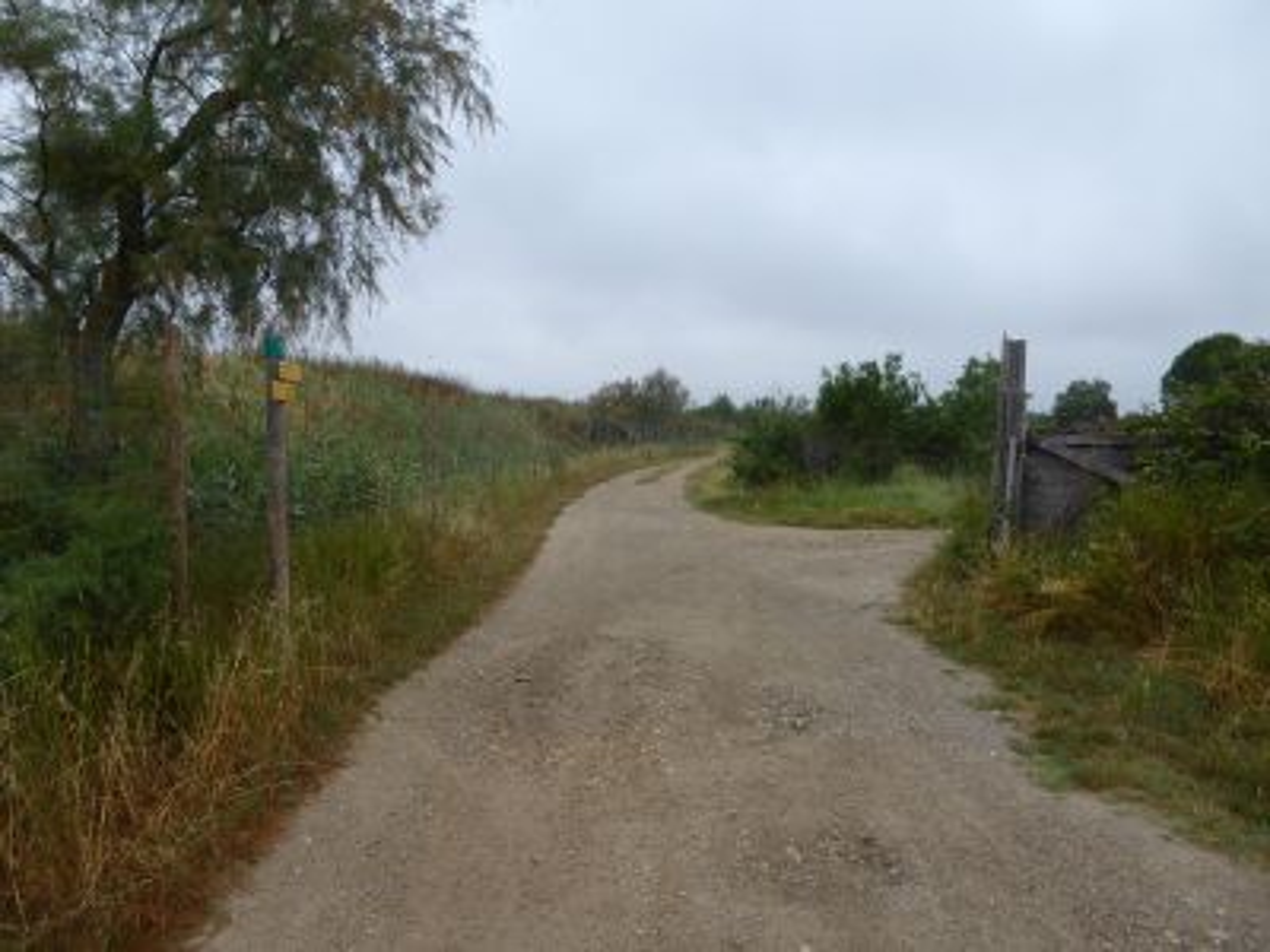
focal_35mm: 25
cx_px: 635
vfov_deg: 54.9
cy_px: 476
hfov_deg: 69.4
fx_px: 917
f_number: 3.3
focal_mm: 4.3
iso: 80
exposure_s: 1/400
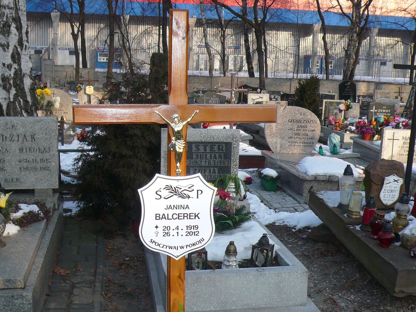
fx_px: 541
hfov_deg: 42.1
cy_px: 156
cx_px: 208
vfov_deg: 32.2
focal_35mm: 45
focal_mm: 4.9
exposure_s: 1/500
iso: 100
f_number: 2.9
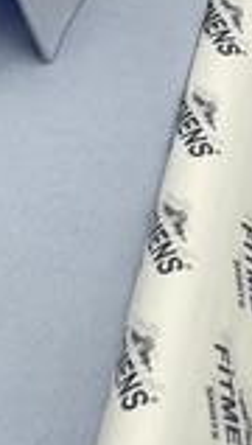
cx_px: -162
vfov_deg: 14.5
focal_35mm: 147
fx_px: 1738
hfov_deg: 8.1
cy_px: 94
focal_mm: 6
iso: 25
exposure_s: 1/128
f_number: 2
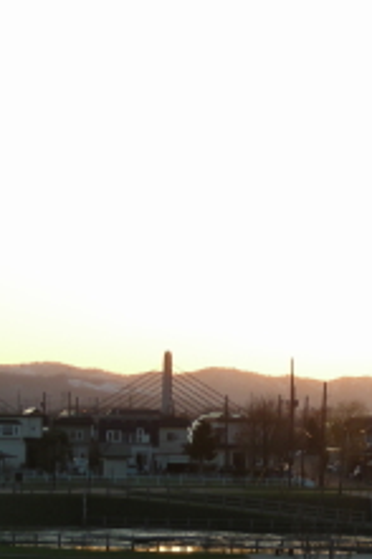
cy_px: 347
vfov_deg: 13.8
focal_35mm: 149
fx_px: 2313
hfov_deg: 9.1
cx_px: 385
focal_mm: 13.2
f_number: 3.5
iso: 60
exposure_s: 1/32.2
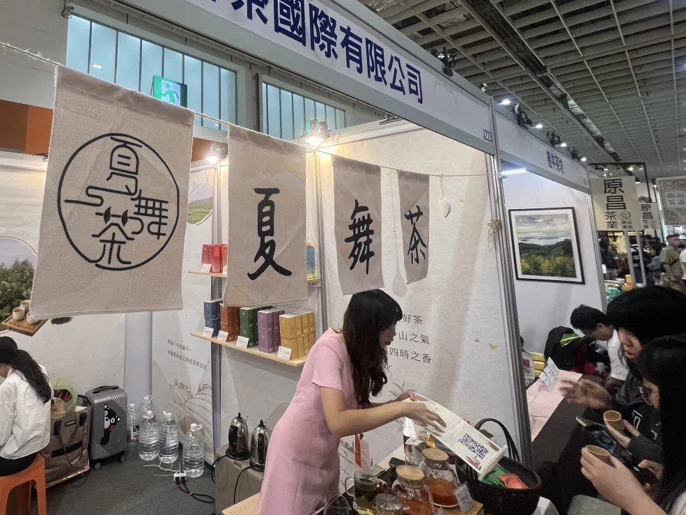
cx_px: 205
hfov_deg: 80.5
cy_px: 171
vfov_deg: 66.8
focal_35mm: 19
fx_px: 377
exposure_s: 1/120
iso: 125
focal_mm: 1.57
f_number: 1.8
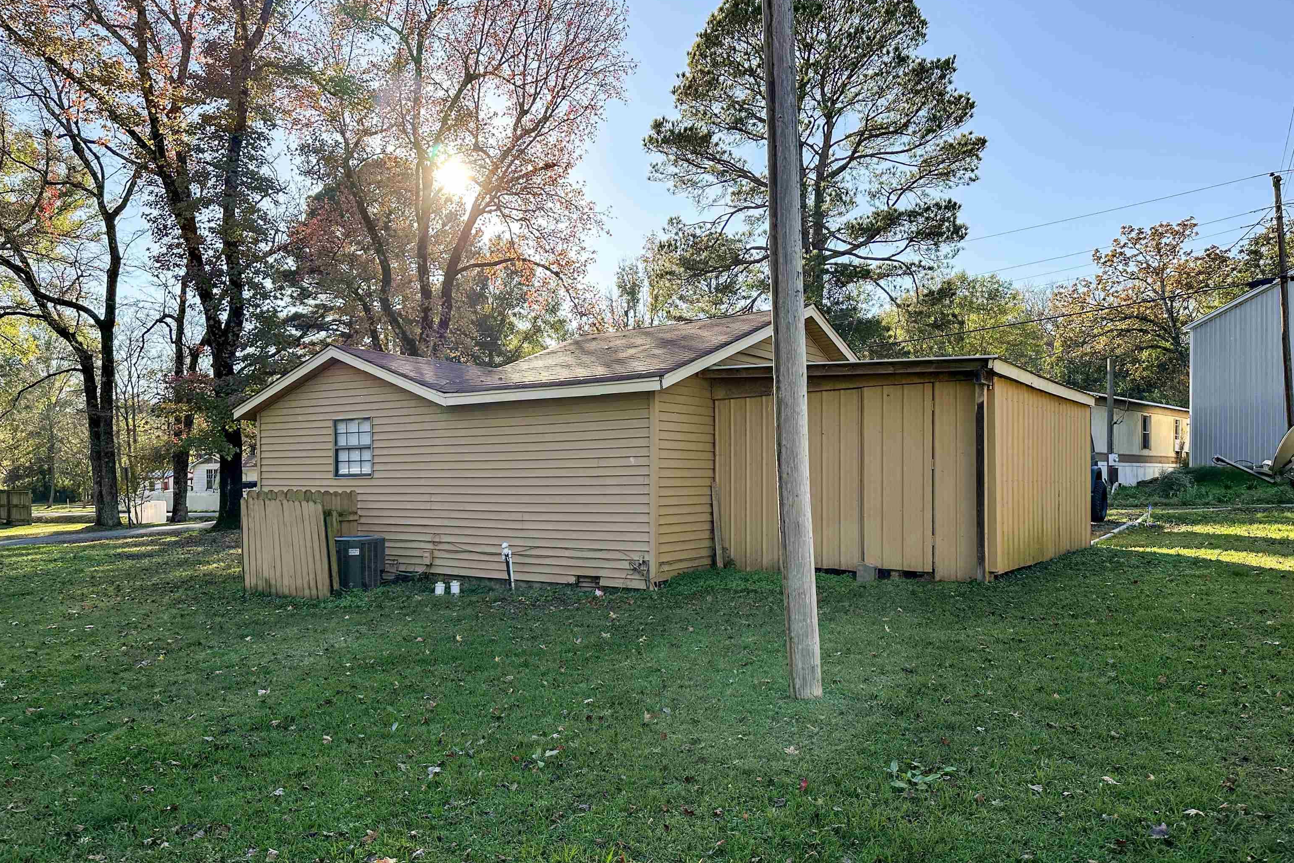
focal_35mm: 25
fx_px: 899
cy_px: 433
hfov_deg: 71.5
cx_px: 647
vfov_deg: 51.3
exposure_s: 1/2252
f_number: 1.78
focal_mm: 6.86
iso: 80
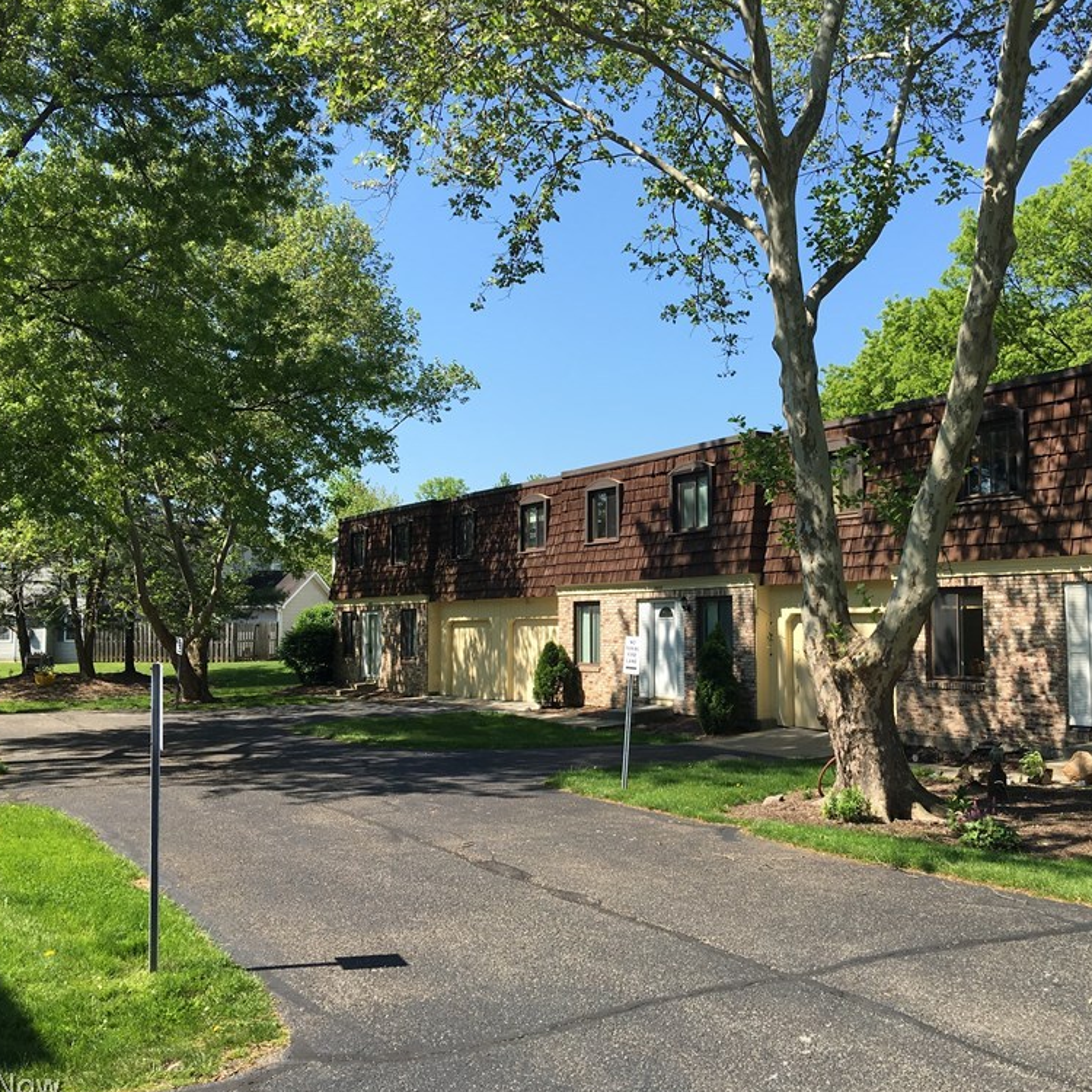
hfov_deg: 47.0
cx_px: 655
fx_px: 1249
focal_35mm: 35
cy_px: 550
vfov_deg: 47.2
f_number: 2.2
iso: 25
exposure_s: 1/974
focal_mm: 4.15
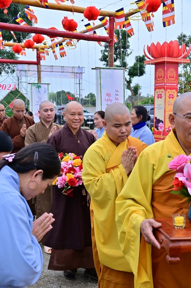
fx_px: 319
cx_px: 96
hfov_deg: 33.3
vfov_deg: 48.5
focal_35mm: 40
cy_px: 144
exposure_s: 1/200
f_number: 6.3
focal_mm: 40
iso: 100
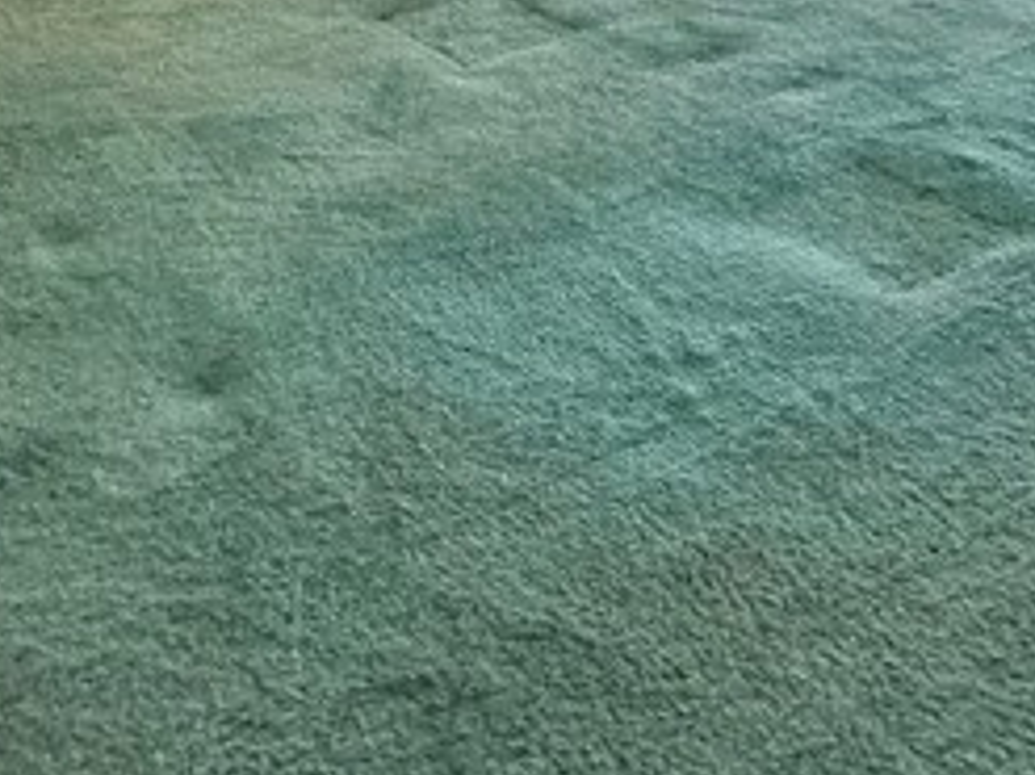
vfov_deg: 20.1
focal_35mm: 58
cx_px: 608
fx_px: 1733
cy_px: -515
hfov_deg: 33.2
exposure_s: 1/60
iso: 200
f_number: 2.2
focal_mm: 2.22
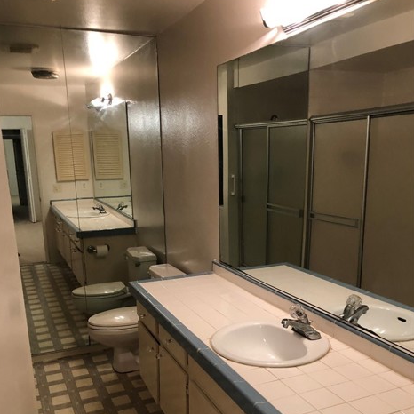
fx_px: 460
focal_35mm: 34
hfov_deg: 48.4
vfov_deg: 47.7
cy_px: 275
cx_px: 203
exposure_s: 1/15
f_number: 1.8
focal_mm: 3.99
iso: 64
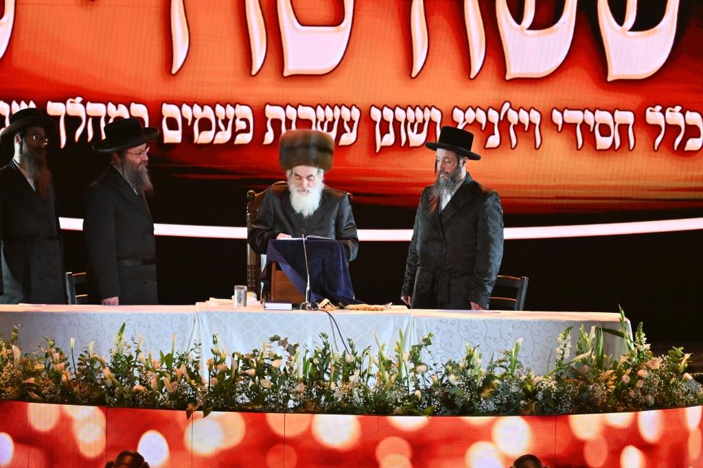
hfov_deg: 6.9
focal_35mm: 300
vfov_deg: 4.6
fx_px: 5856
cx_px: 352
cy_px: 234
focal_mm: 200
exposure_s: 1/320
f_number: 2.8
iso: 250
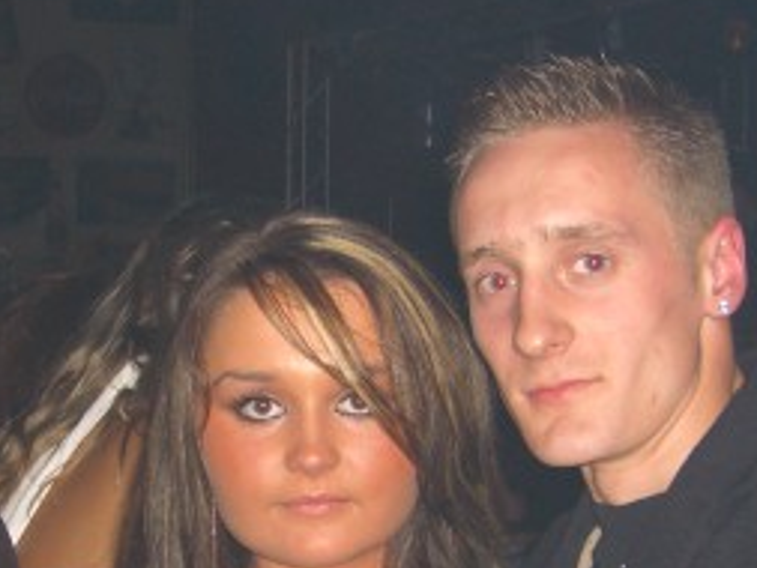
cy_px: 535
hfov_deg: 21.7
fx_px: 1969
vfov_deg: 16.2
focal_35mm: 90
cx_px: 245
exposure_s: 1/60
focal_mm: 7.9
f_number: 2.8
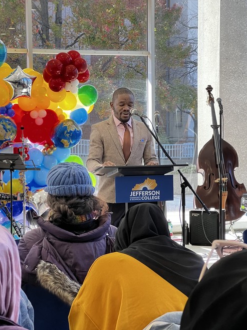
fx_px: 847
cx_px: 131
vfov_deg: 22.0
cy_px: 177
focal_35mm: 89
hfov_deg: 16.6
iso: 320
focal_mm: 9
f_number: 2.8
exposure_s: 1/120
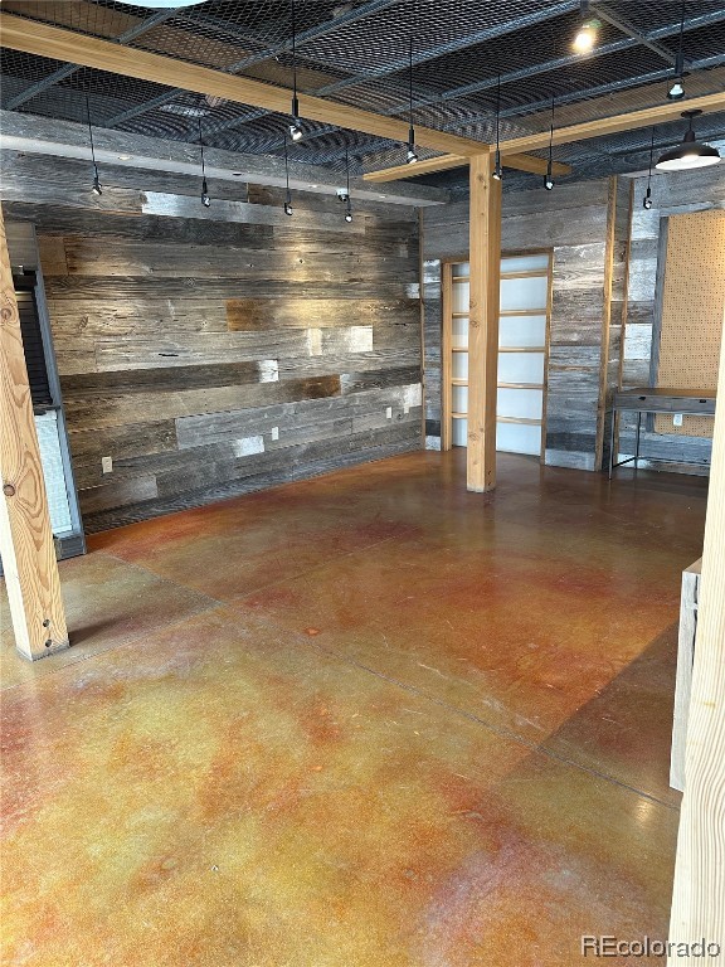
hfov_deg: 56.8
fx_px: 670
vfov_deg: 71.6
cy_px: 484
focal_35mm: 24
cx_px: 362
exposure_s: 1/60
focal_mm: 6.86
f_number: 1.78
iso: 200
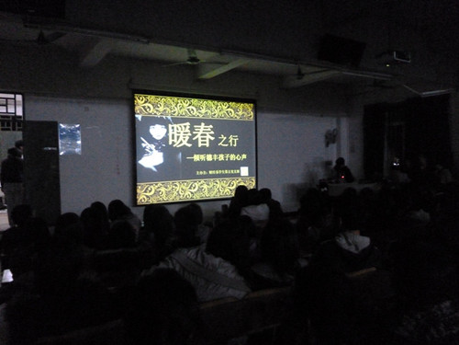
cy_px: 172
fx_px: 371
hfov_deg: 63.4
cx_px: 230
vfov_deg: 49.7
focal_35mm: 28
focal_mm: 5
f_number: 3.1
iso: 1600
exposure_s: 1/15
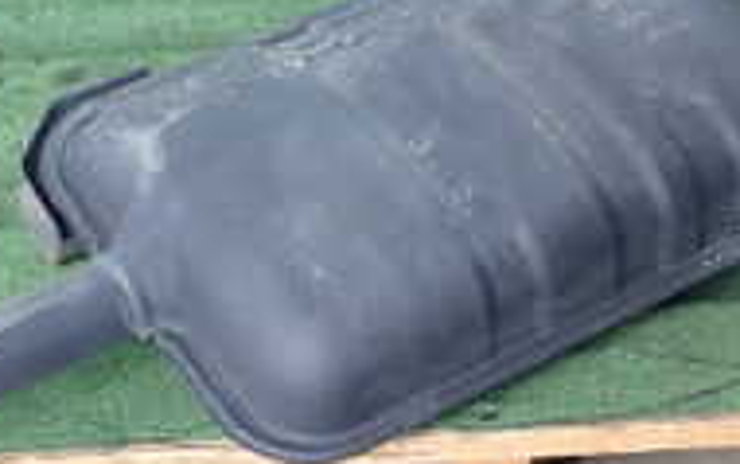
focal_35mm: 107
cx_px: 736
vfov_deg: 12.2
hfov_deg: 18.9
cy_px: 394
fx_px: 2159
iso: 200
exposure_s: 1/60
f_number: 2.4
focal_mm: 5.87
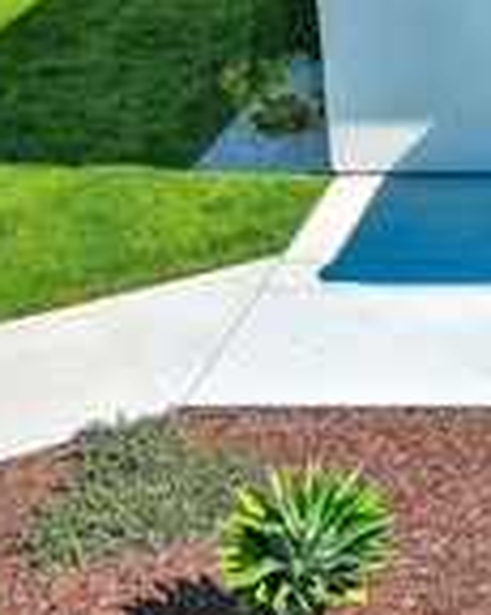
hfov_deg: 11.5
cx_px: 973
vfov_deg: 15.5
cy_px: -58
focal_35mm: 121
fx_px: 2200
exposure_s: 1/1400
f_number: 2.8
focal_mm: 10.57
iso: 101
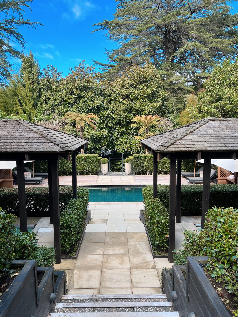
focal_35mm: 26
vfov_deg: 67.3
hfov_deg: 53.1
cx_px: 119
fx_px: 238
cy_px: 158
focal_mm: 5.7
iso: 50
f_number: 1.5
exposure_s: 1/687
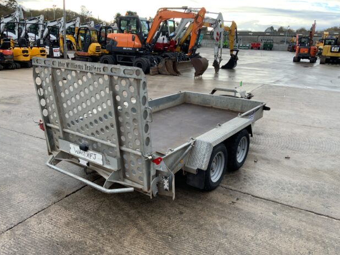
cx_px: 168
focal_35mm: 30
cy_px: 124
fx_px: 295
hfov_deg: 60.0
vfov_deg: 46.8
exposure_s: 1/192
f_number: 1.8
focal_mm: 3
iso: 16
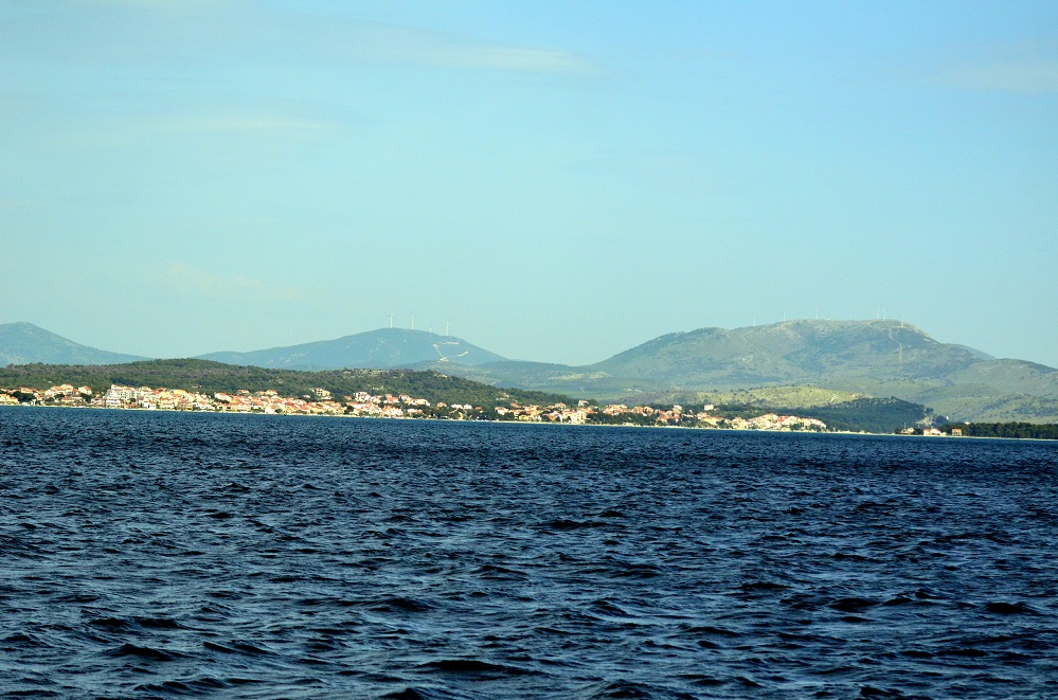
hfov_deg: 19.5
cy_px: 350
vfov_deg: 13.0
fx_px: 3078
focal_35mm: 105
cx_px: 529
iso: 800
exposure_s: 1/8000
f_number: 4.5
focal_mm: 70
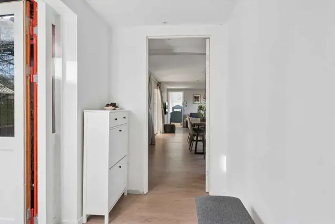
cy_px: 112
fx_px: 214
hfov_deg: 76.1
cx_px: 168
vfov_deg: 55.1
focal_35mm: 23
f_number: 8
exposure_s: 1/160
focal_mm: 23
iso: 200
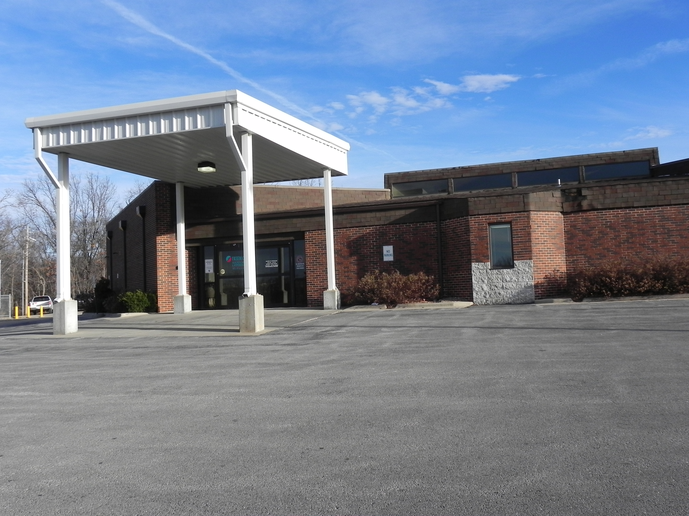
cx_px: 344
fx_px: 657
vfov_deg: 42.9
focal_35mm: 33
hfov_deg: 55.4
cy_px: 258
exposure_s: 1/457
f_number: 5.6
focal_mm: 5.9
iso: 160
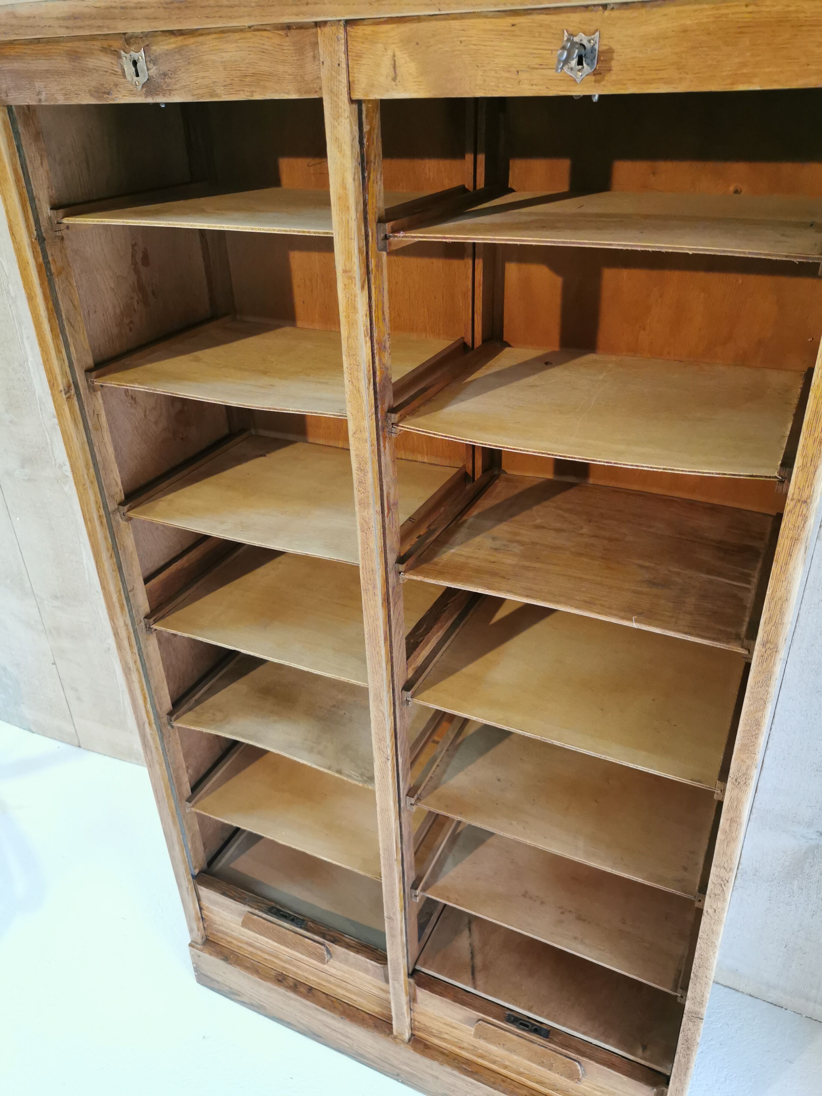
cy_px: 548
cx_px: 411
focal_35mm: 27
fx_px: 855
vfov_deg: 65.3
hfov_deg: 51.4
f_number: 1.8
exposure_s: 1/50
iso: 320
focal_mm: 5.58
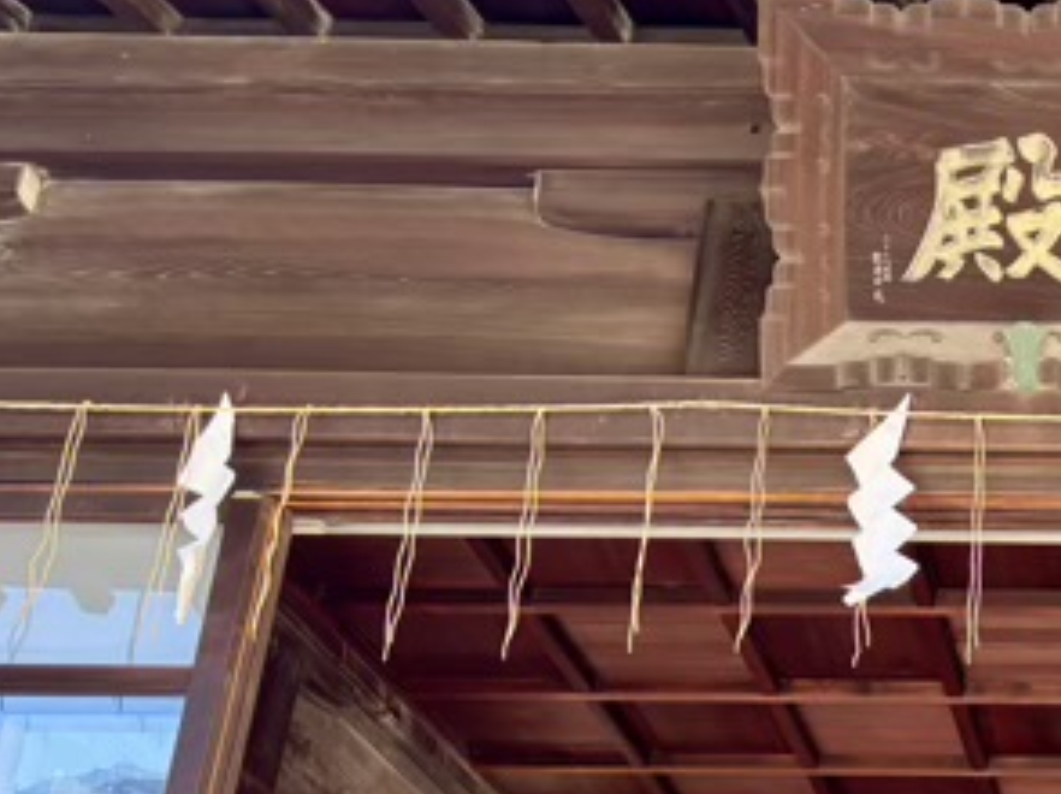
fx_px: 1899
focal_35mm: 62
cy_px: 879
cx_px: 1256
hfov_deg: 27.6
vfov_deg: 22.3
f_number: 1.6
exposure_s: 1/121
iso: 50
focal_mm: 5.96
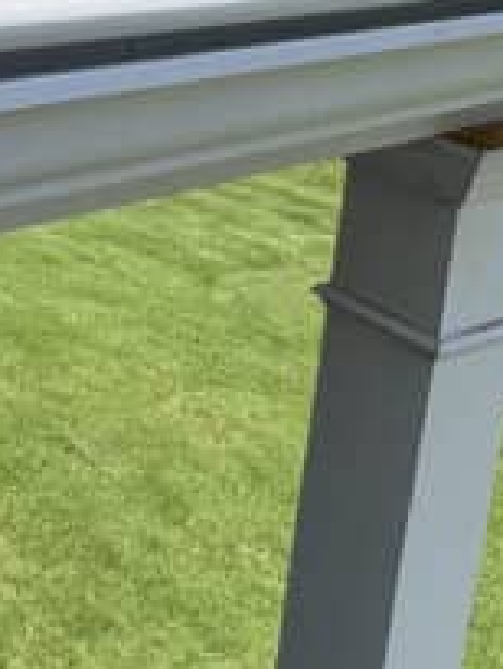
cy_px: 52
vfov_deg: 28.5
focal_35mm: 65
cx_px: 16
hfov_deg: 21.9
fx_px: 1258
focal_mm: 1.57
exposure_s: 1/1233
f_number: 1.8
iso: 32
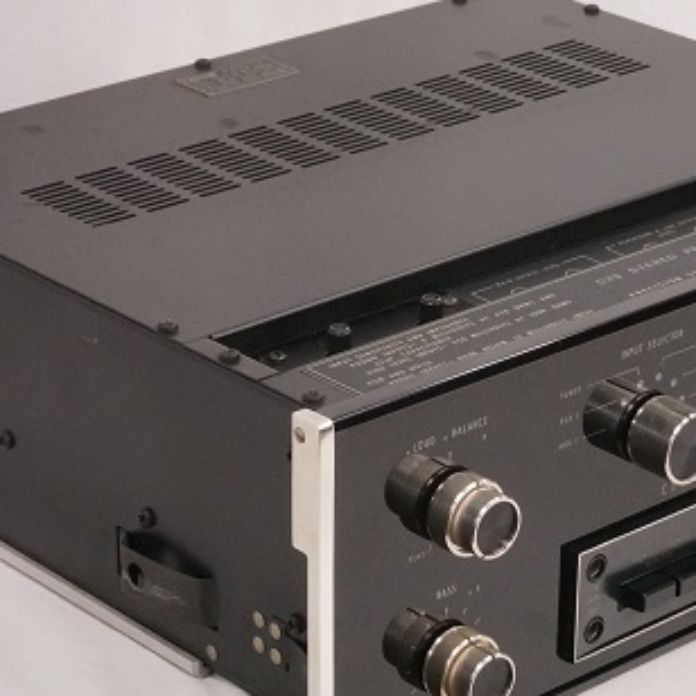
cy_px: 399
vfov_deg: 13.6
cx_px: 468
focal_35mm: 128
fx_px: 2912
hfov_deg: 13.6
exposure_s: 1/40
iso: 3200
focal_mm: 50
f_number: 18
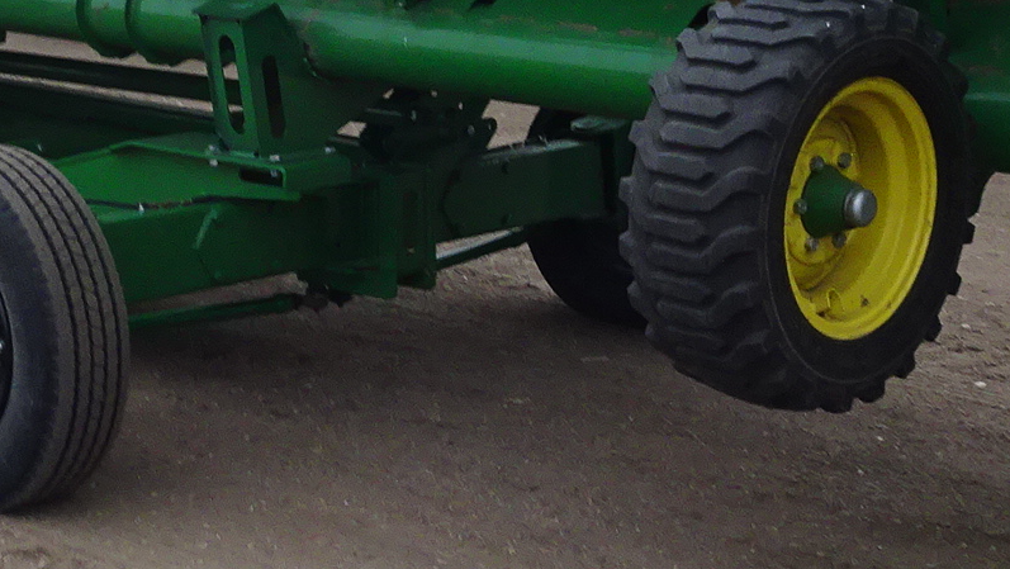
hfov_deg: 24.9
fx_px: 2277
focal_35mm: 85
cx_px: 360
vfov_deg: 14.2
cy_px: 120
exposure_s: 1/100
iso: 200
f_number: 3.5
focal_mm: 4.1
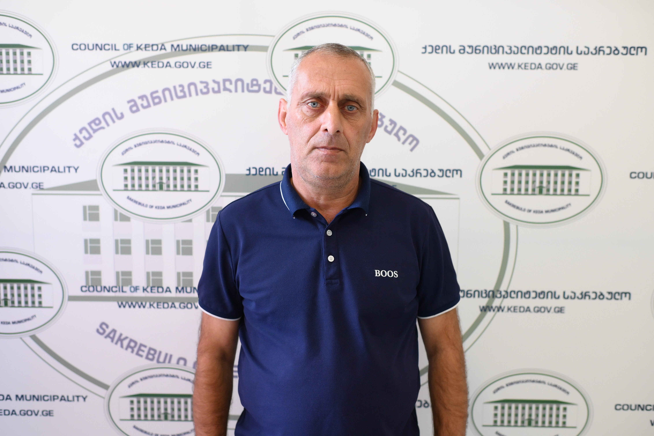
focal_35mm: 35
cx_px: 327
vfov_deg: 37.8
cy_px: 218
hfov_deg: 54.4
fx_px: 636
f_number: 2.8
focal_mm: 35
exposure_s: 1/125
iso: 3200
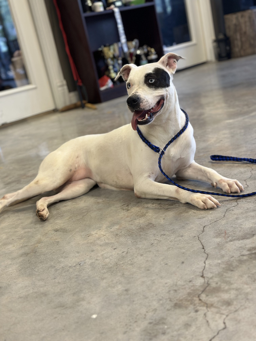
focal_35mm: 48
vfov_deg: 39.7
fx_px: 473
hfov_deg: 30.3
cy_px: 170
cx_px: 128
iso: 125
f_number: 1.78
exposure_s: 1/60
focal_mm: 6.86
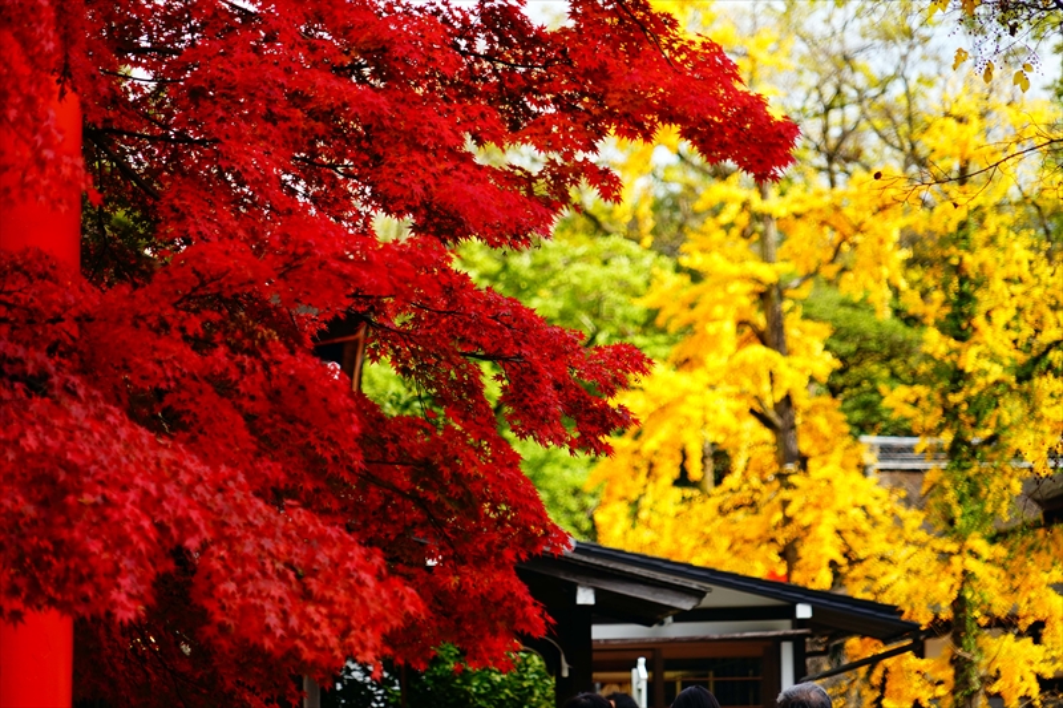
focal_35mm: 208
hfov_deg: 9.9
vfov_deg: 6.6
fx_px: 6140
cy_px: 354
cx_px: 532
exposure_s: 1/250
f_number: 5.6
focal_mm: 208
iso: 250
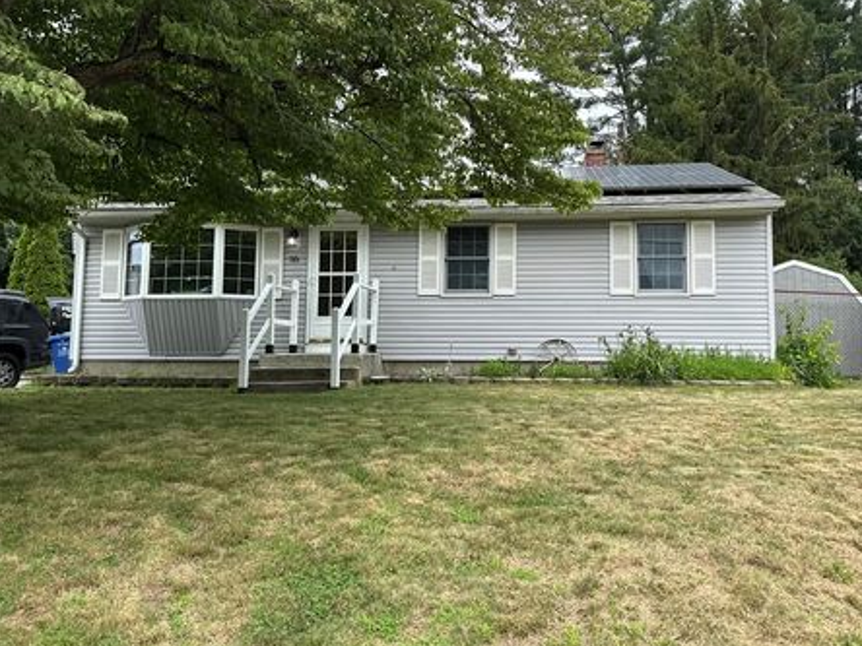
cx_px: 480
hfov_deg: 65.1
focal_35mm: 27
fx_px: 672
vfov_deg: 51.3
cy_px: 296
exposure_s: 1/1517
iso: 80
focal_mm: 6.86
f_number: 1.78
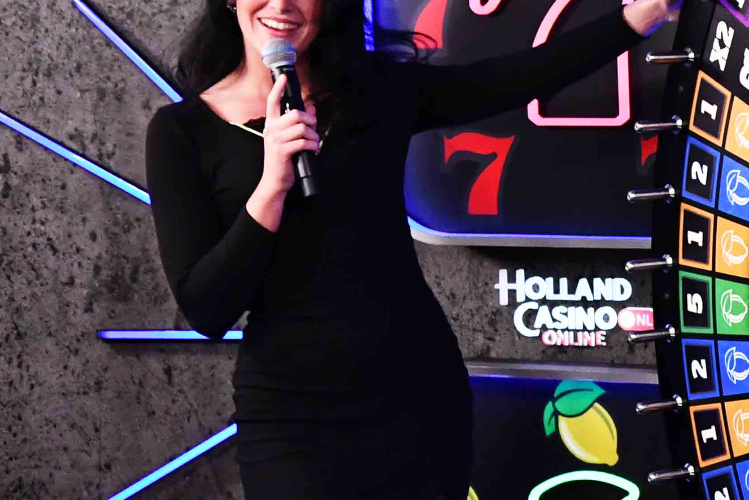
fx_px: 2705
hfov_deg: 14.7
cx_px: 1100
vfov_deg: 10.5
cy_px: 386
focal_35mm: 130
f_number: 2.8
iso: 2200
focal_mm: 26
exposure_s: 1/125
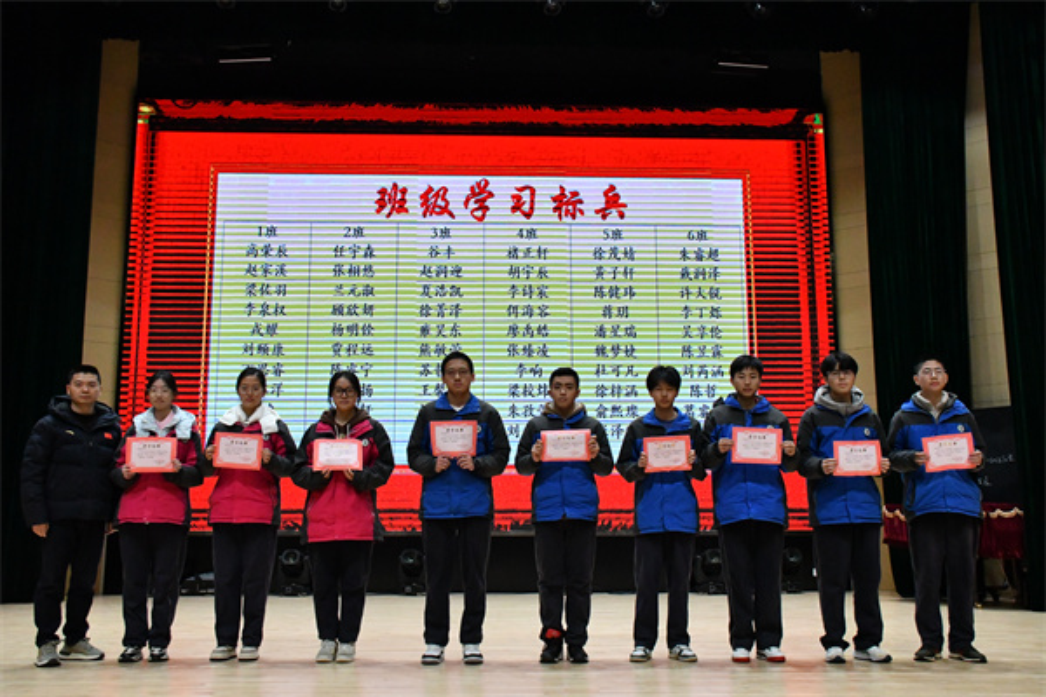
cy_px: 348
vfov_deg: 38.9
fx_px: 988
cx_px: 523
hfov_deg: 55.8
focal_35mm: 34
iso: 6400
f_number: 6.3
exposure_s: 1/1600
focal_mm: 23
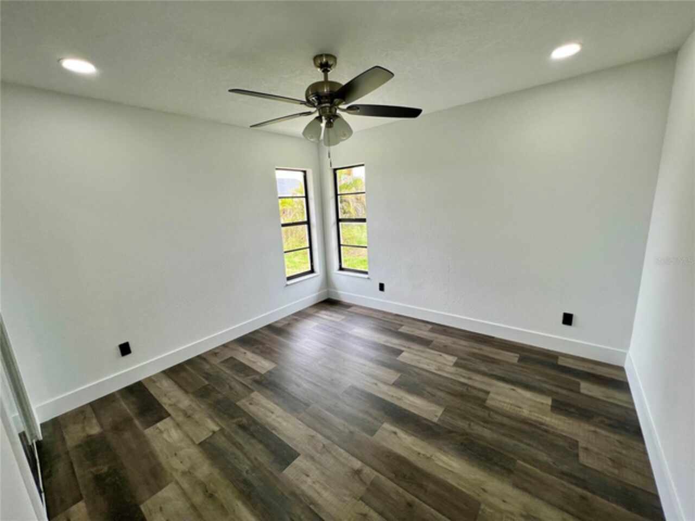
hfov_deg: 106.2
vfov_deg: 89.9
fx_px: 261
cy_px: 260
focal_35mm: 13
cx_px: 348
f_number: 1.8
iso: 32
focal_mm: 1.57
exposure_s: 1/141
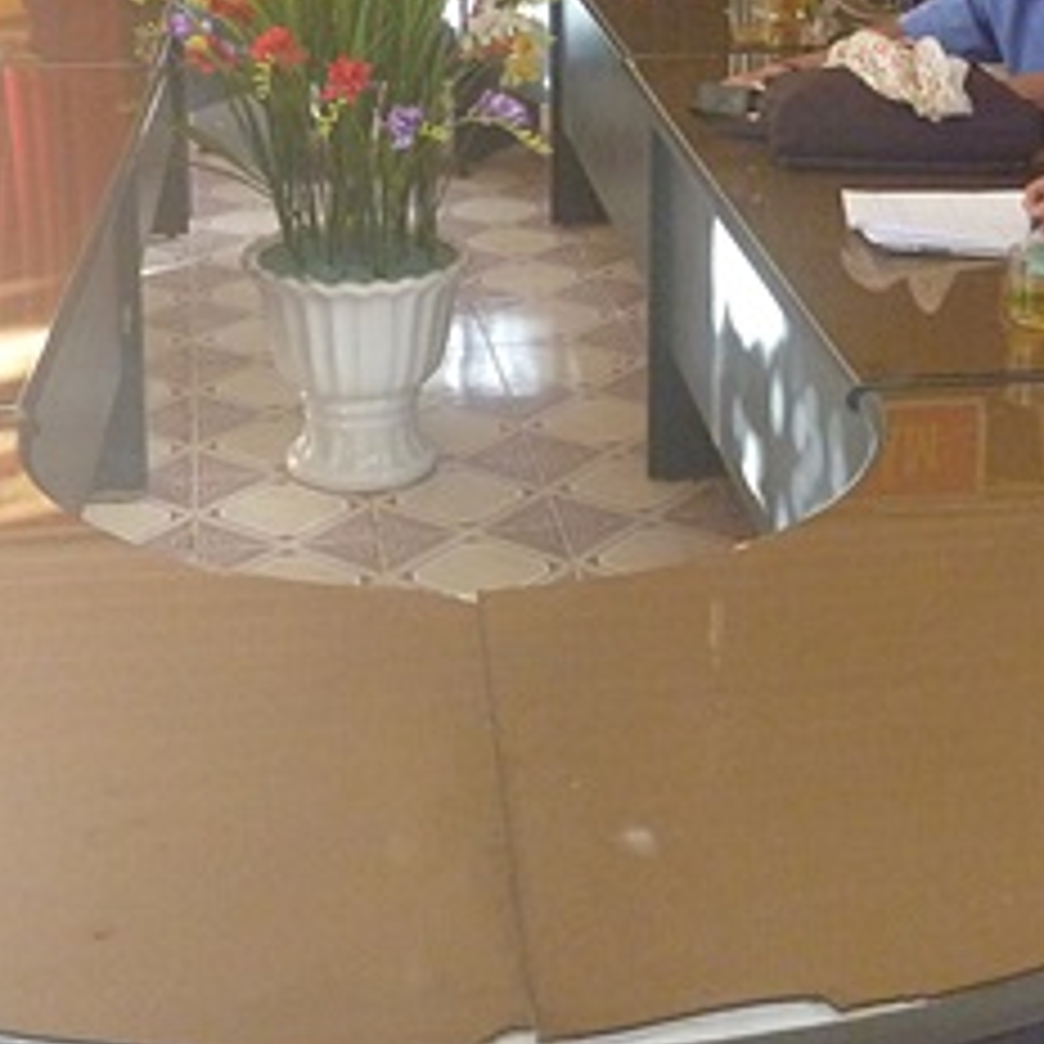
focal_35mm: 64
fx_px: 2184
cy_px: 86
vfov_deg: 25.9
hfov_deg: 26.8
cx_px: 616
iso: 400
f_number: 3.3
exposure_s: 1/30
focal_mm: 4.9
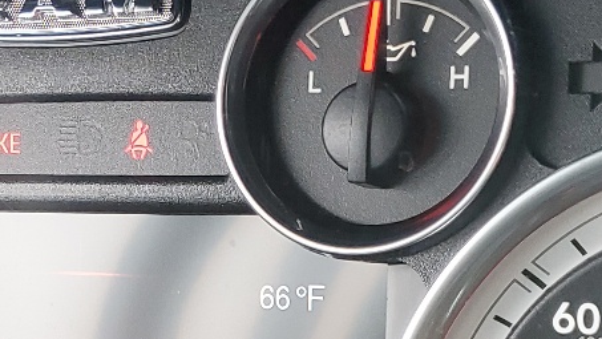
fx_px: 1597
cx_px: 191
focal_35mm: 100
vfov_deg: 11.8
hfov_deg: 21.3
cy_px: 433
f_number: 1.5
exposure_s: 1/120
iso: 93
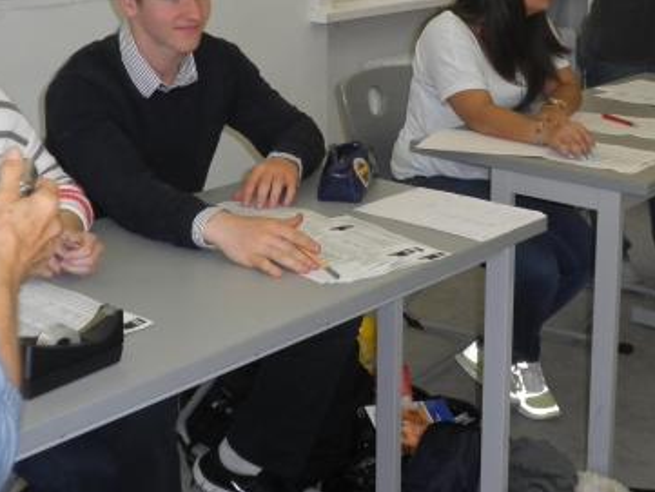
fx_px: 1268
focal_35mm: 67
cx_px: 379
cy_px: 72
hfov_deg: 28.9
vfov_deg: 21.6
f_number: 4
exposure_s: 1/60
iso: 200
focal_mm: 7
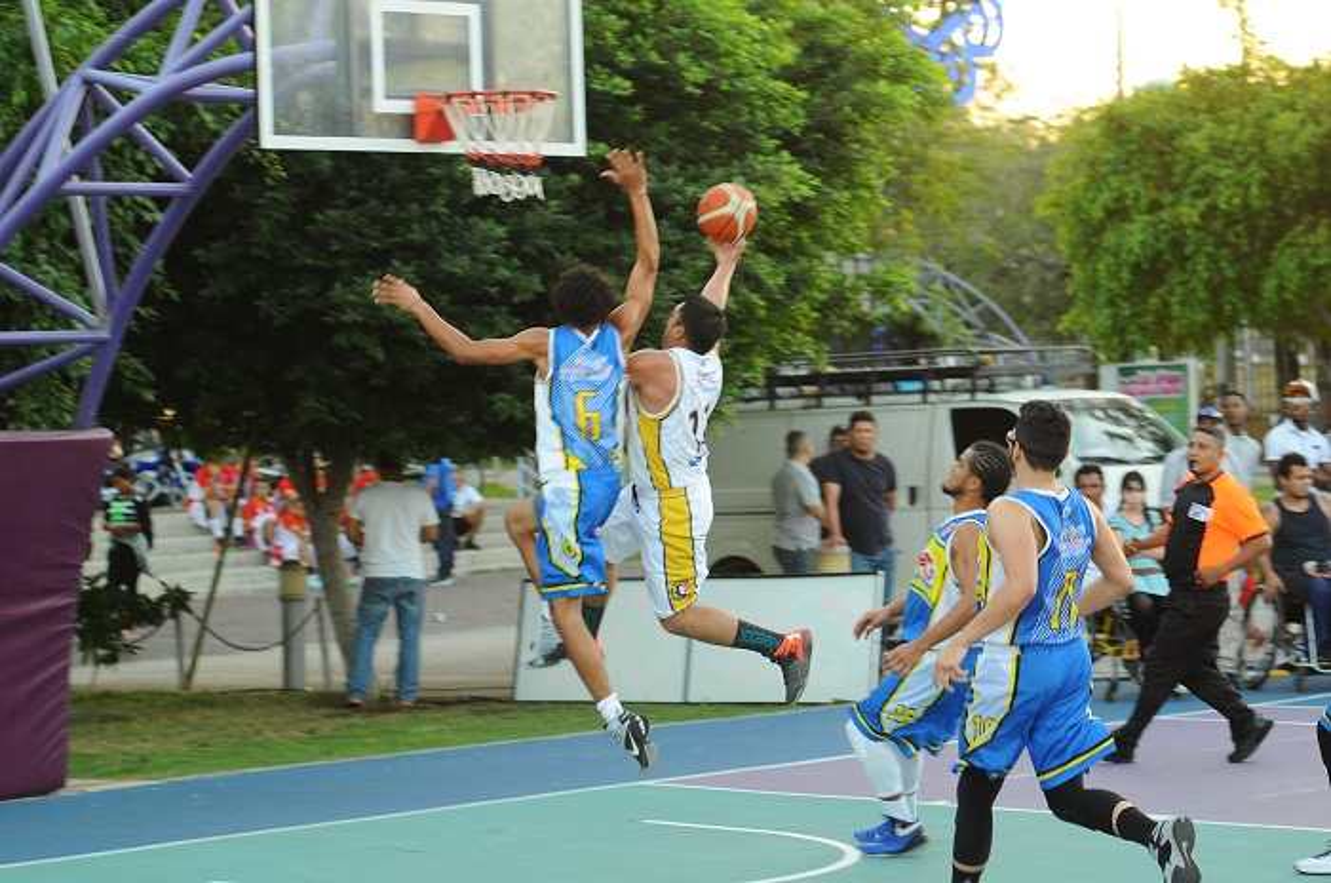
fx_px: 3875
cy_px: 442
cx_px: 666
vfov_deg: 13.0
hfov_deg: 19.5
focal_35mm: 105
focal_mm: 70
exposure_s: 1/160
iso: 500
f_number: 2.8
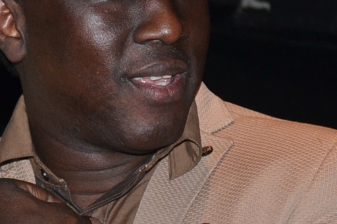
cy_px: 207
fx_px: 1958
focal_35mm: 209
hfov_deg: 9.8
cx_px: 1
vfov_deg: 6.5
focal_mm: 31
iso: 400
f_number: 4.2
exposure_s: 1/60
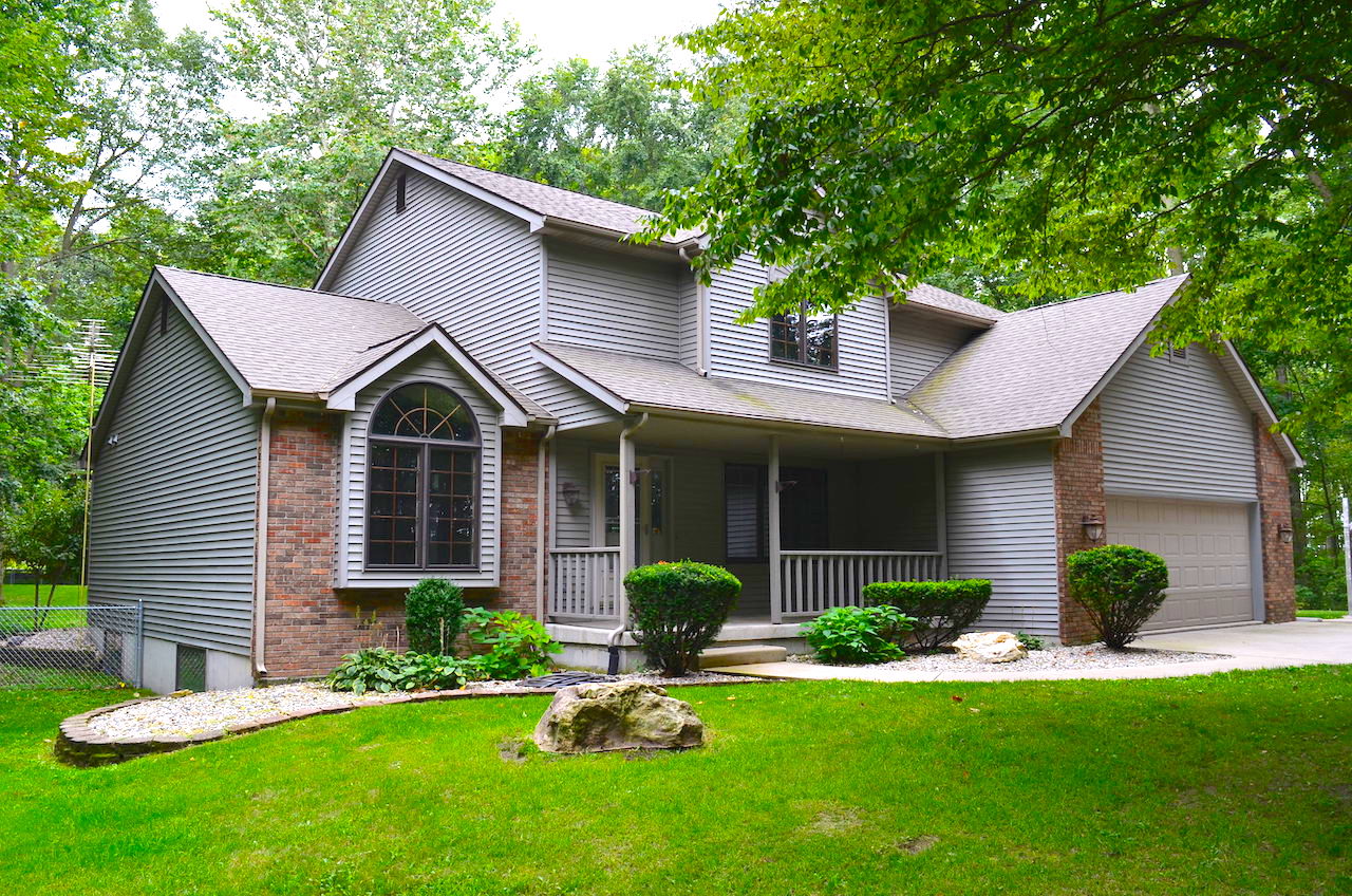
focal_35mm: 30
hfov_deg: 62.0
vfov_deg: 43.4
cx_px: 676
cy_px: 448
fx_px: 1124
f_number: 8
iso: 400
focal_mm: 20
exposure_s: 1/80
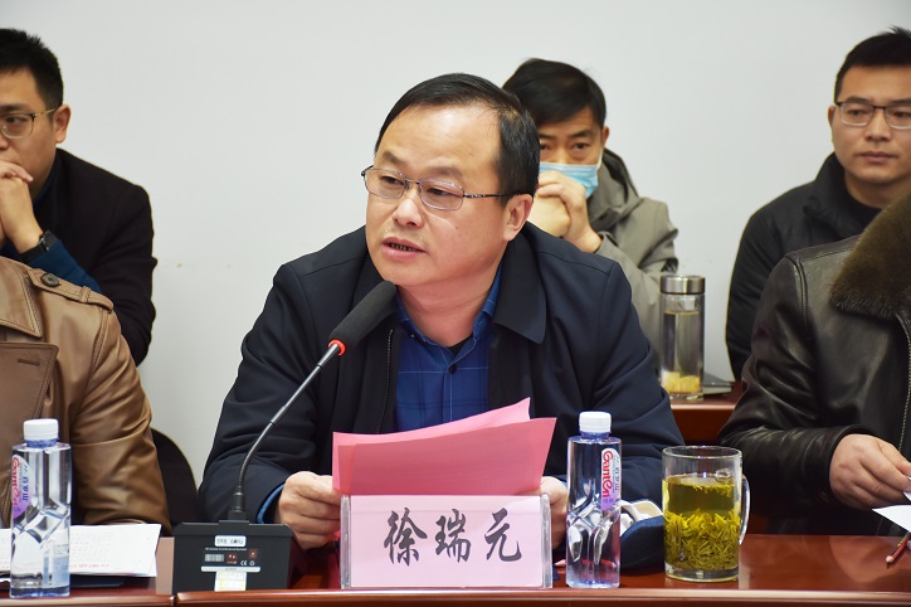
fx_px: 2656
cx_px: 456
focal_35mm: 105
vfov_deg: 13.0
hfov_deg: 19.5
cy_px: 304
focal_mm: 70
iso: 900
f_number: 5
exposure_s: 1/60
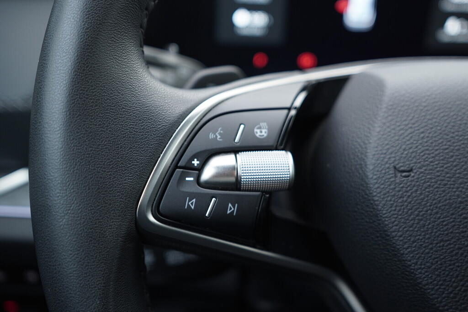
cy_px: 156
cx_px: 234
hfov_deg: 53.1
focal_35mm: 36
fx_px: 468
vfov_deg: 36.9
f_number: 2.8
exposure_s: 1/40
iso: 250
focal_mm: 24
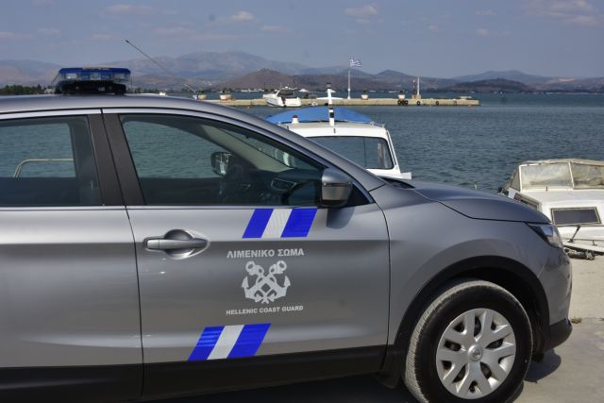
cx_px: 302
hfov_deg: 46.4
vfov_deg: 31.9
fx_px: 705
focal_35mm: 42
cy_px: 202
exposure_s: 1/320
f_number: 9
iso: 100
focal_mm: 28
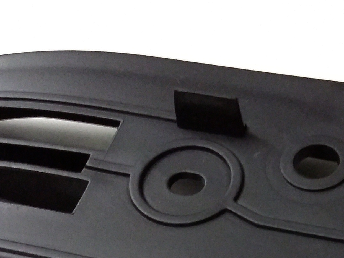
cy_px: 321
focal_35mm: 84
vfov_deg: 16.7
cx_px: 265
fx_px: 835
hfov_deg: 23.0
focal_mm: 3.4
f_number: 2.4
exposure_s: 1/15
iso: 320
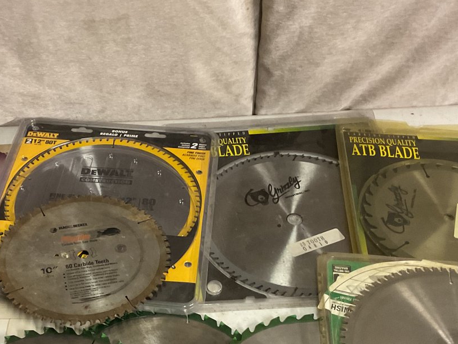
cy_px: 263
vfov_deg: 26.6
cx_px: 160
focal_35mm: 54
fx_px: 715
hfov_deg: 35.3
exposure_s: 1/40
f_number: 1.8
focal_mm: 3
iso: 250
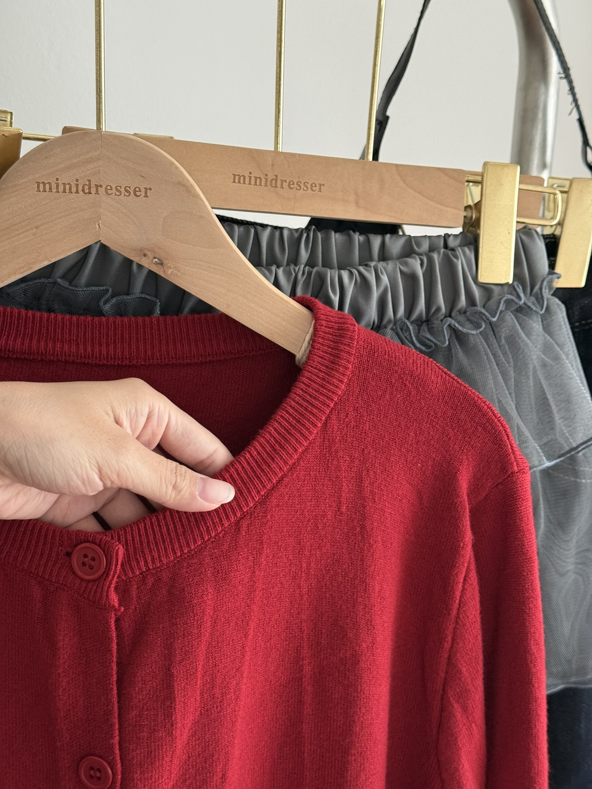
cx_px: 296
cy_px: 394
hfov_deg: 30.3
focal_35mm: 48
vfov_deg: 39.7
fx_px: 1095
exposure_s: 1/52
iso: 250
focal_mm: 6.76
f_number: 1.78
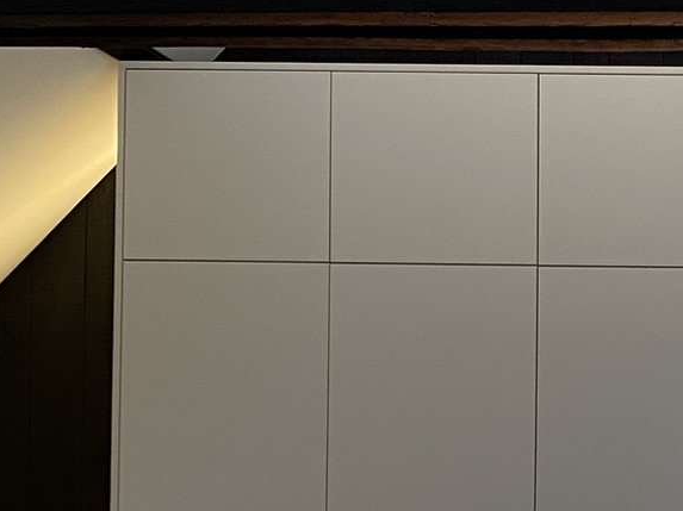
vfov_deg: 15.6
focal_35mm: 93
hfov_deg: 19.9
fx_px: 1834
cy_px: 493
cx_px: 797
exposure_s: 1/60
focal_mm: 4.25
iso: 160
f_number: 1.8
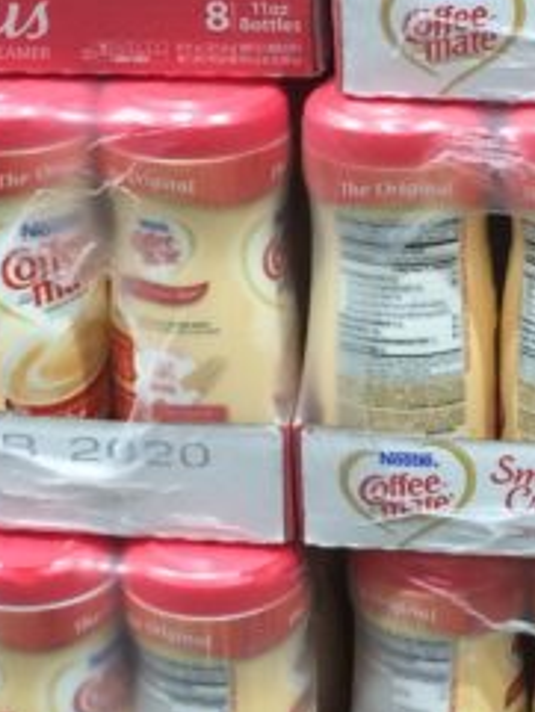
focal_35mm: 123
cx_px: 334
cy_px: 281
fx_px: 2532
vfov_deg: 16.0
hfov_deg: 12.1
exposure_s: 1/33
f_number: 2.2
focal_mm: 4.15
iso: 160
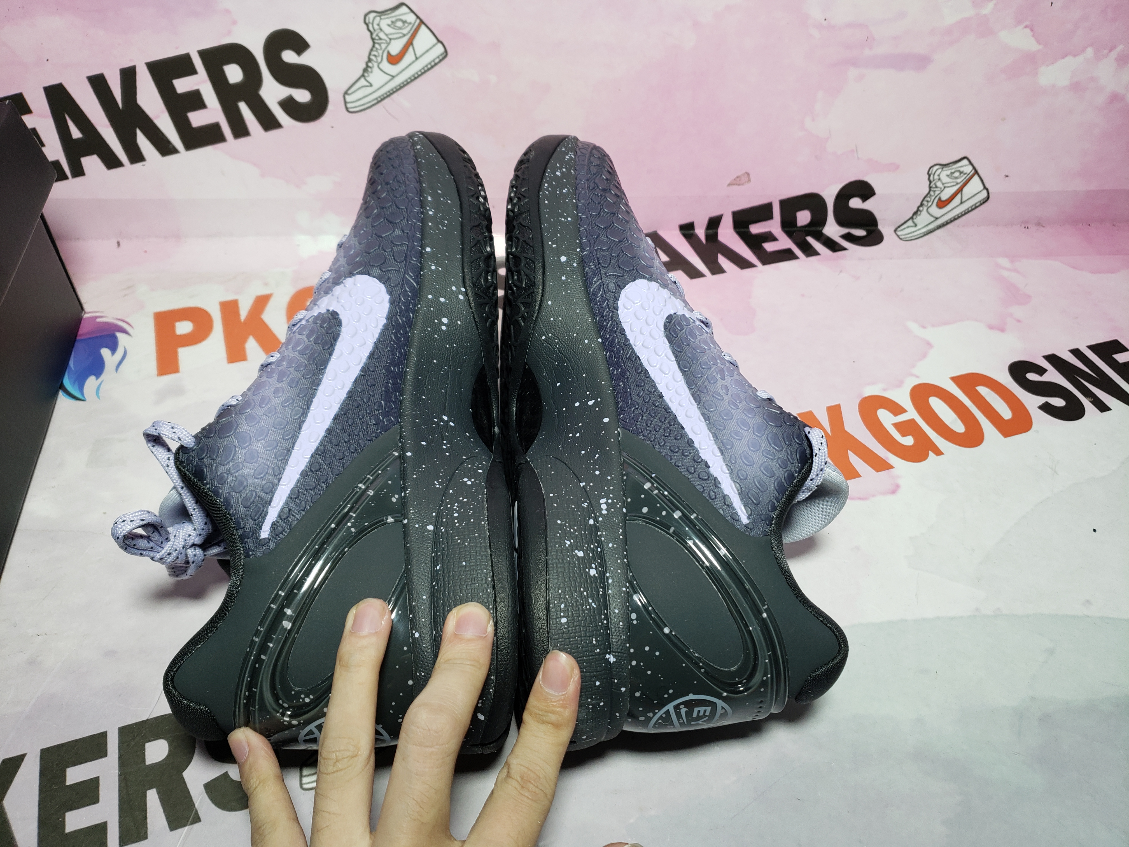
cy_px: 424
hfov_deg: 67.3
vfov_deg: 53.1
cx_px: 564
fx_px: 848
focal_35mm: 26
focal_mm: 4.3
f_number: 1.5
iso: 50
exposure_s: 1/413
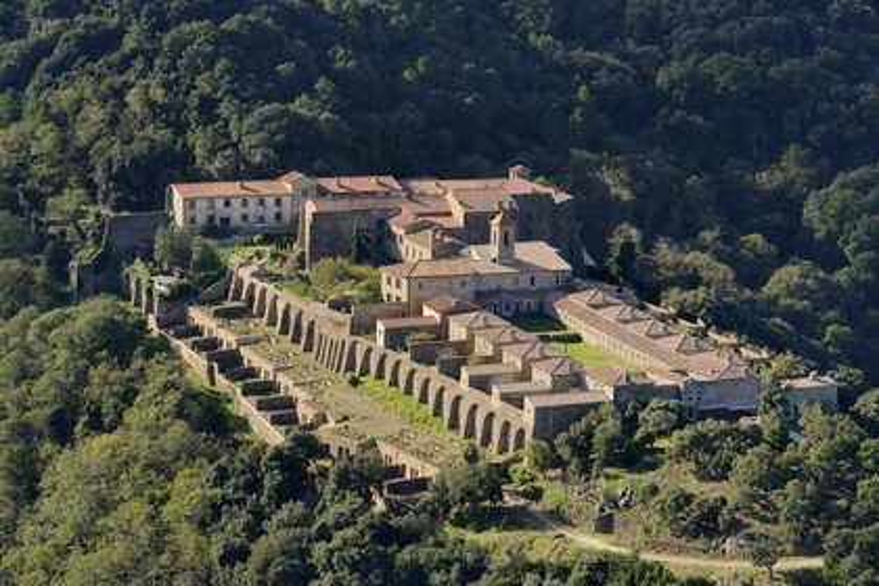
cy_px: 293
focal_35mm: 120
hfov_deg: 17.1
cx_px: 440
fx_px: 2930
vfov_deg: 11.4
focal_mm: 120
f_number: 8
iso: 800
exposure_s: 1/1250
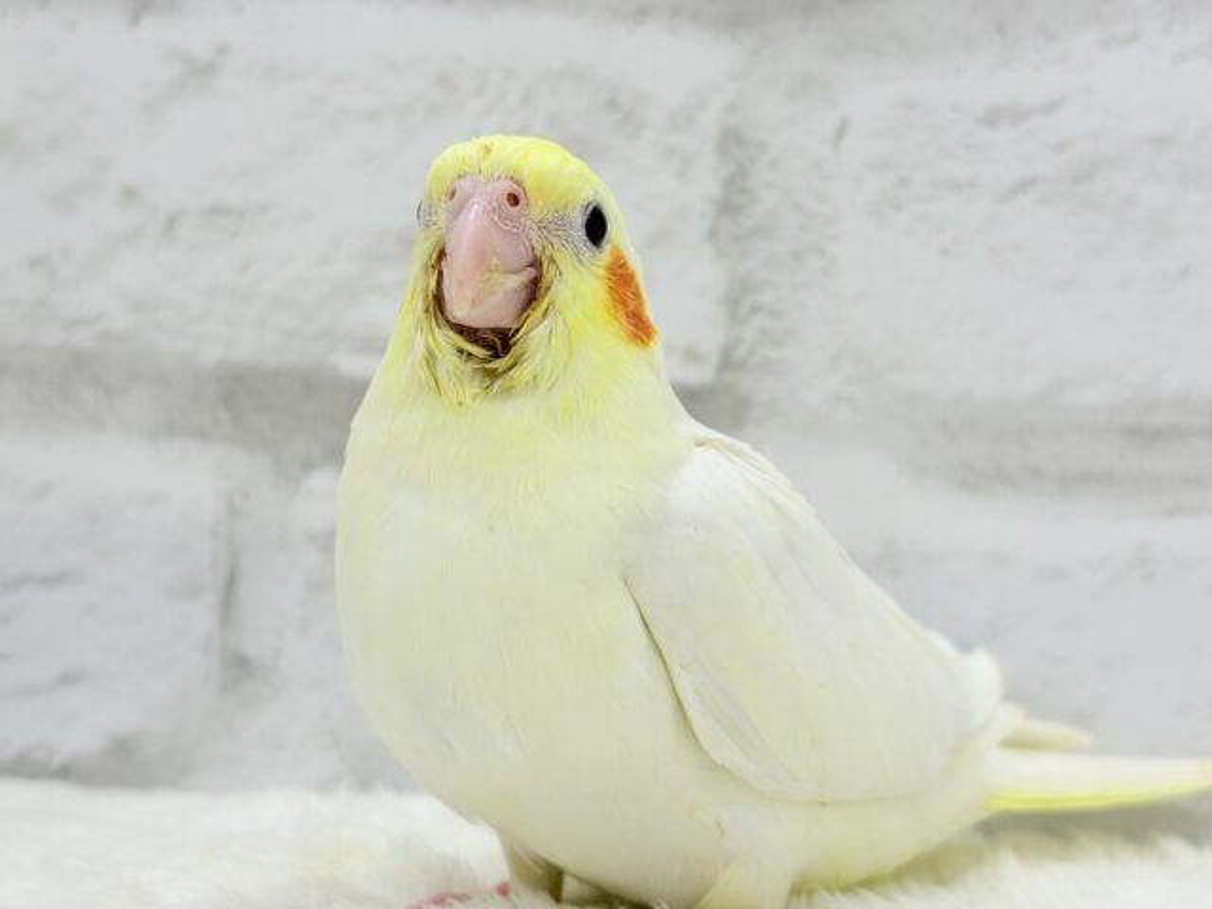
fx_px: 1821
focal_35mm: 52
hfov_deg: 36.8
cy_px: 454
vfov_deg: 28.0
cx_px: 606
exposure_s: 1/50
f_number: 1.6
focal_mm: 5.96
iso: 25
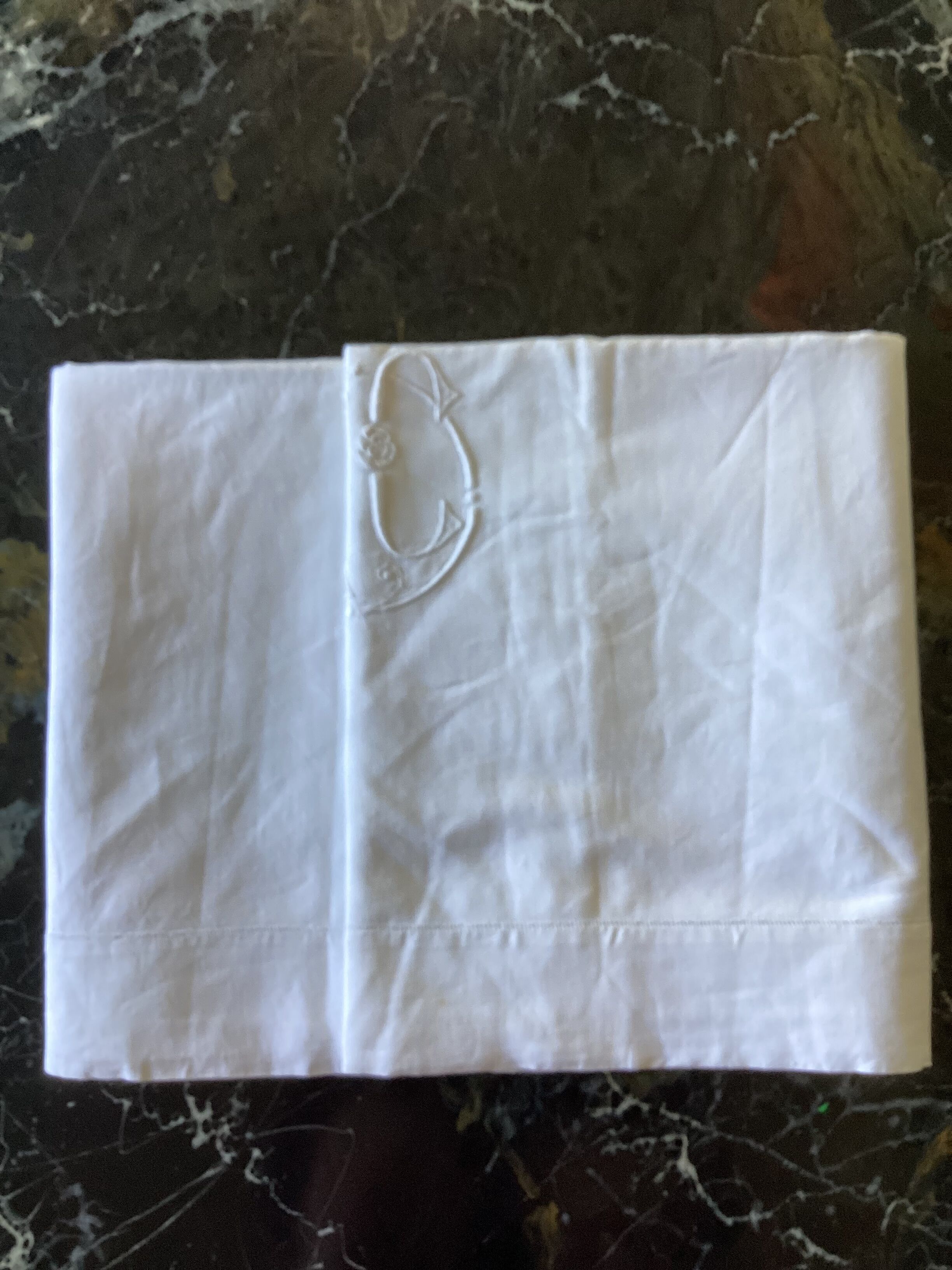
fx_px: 1137
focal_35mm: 31
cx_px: 476
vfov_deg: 58.4
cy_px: 635
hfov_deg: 45.4
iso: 64
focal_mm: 3.3
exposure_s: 1/50
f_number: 2.4
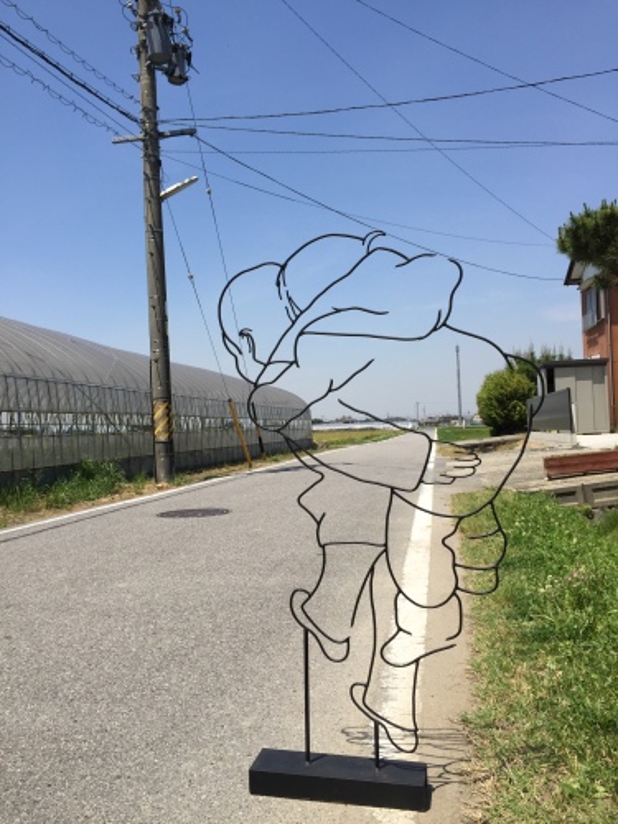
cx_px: 309
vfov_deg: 61.7
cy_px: 412
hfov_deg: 48.2
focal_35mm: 29
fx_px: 690
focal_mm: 4.15
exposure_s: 1/2326
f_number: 2.2
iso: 32
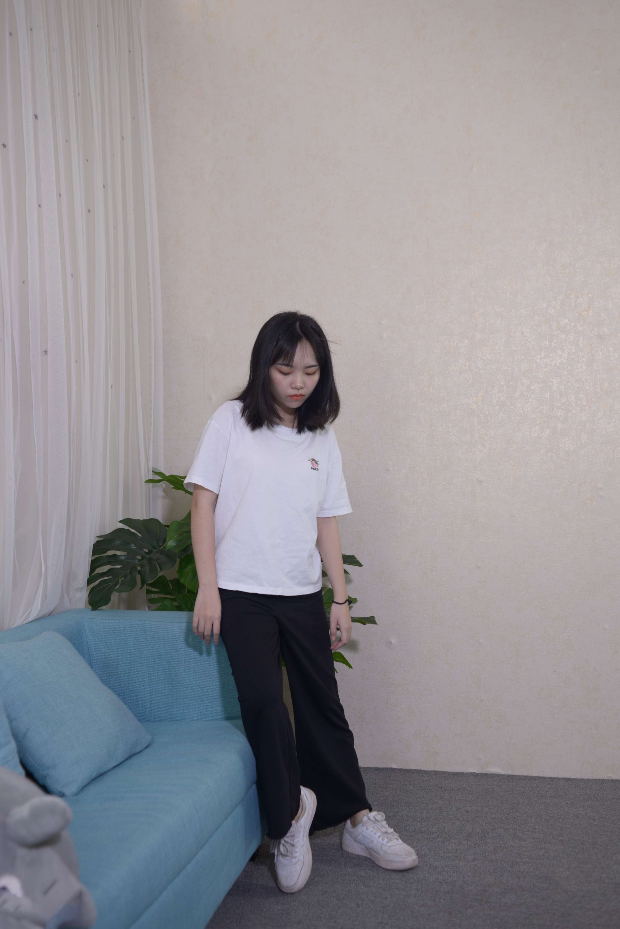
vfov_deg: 54.4
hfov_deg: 37.9
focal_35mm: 35
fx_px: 903
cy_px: 464
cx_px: 310
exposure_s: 1/100
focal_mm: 35
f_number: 4
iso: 400
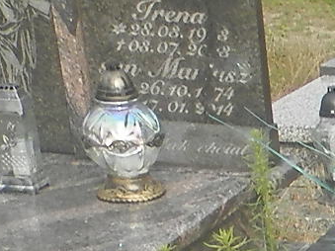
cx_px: 841
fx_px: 1828
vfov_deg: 7.5
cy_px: 544
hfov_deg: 9.2
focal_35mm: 189
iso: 80
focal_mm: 4.5
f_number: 3.1
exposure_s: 1/400
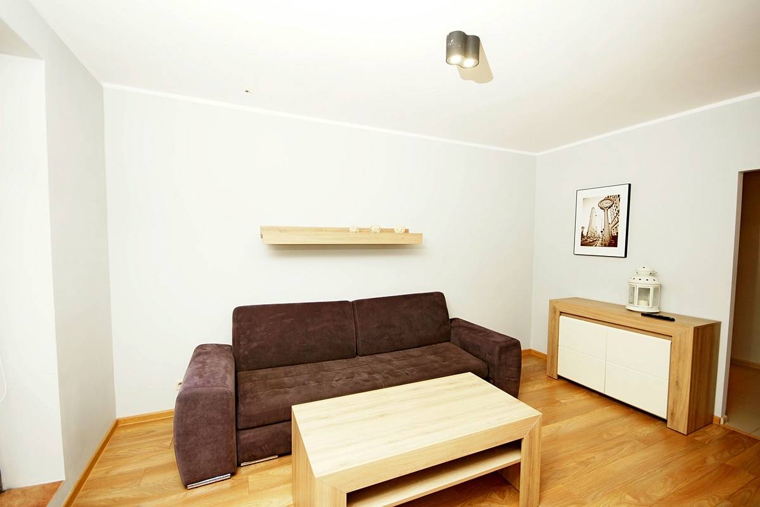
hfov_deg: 100.4
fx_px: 317
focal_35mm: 15
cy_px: 254
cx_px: 380
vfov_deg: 77.3
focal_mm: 10
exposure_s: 1/60
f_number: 5.6
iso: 200
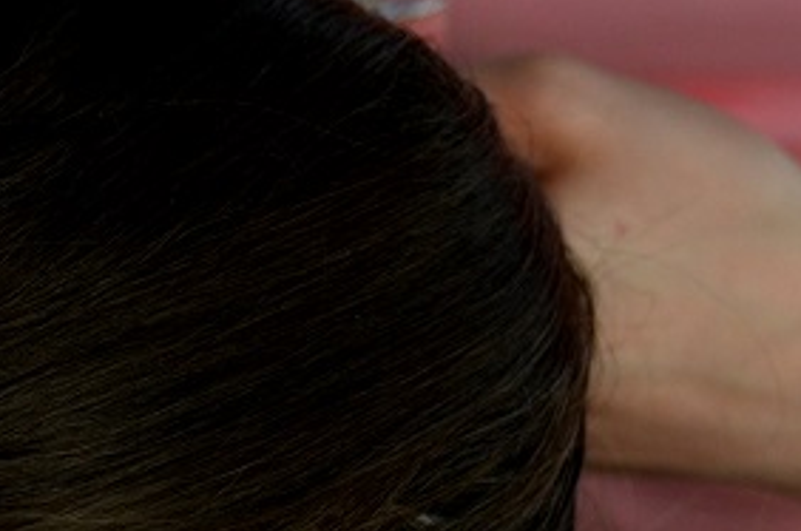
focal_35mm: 372
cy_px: 799
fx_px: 8263
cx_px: -92
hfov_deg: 5.5
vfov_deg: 3.7
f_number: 4.5
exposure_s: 1/2000
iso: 400
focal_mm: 70
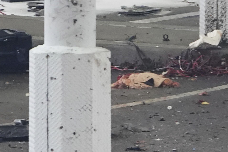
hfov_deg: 0.5
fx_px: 24018
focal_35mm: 3792
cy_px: -133
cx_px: 407
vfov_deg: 0.4
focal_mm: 600
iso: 6400
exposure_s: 1/200
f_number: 9
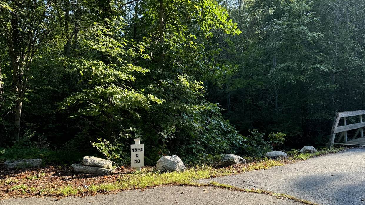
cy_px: 118
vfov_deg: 42.8
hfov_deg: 69.9
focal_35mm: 27
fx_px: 261
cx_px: 188
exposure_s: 1/527
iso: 80
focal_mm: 6.76
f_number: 1.78
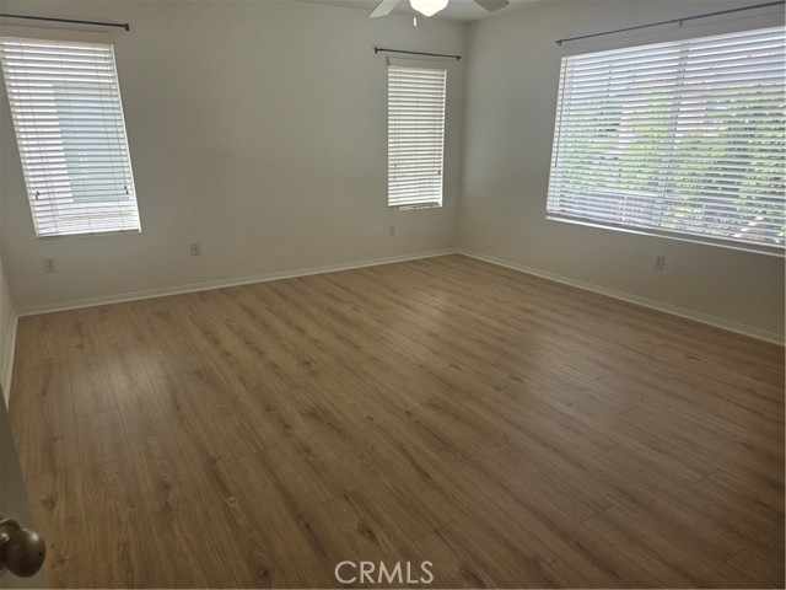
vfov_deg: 58.9
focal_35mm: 23
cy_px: 295
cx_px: 393
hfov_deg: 73.9
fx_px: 522
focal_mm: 5.4
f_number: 1.8
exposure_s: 1/139
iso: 25
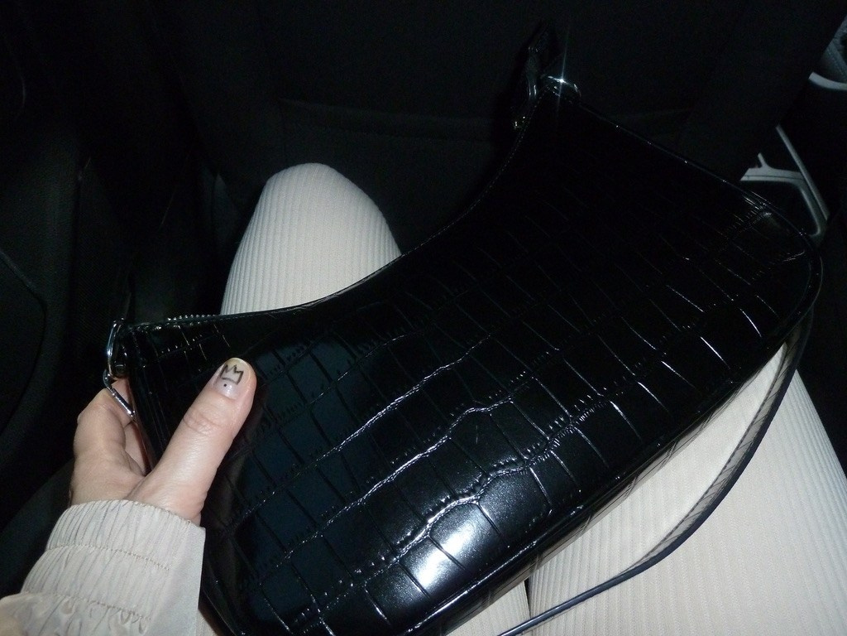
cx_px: 424
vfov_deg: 48.2
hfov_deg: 61.7
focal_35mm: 29
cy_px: 318
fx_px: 710
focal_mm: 4.7
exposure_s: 1/30
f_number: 3.4
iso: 400
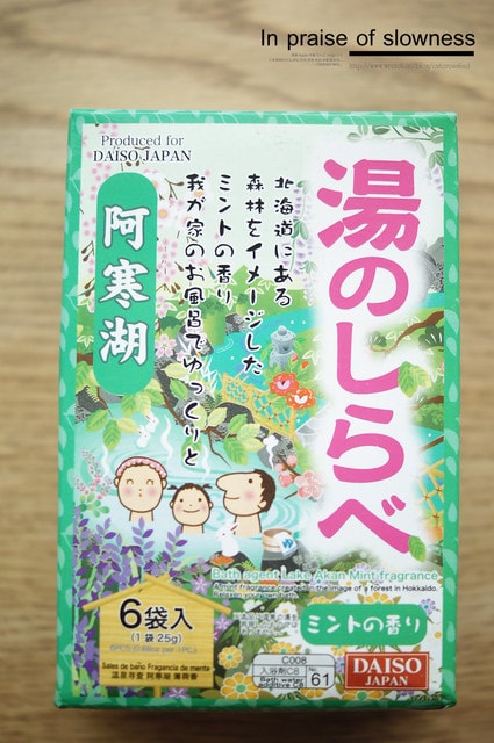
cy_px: 372
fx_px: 1083
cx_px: 247
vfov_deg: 37.9
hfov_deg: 25.7
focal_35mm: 52
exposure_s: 1/60
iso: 200
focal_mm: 35
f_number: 1.8
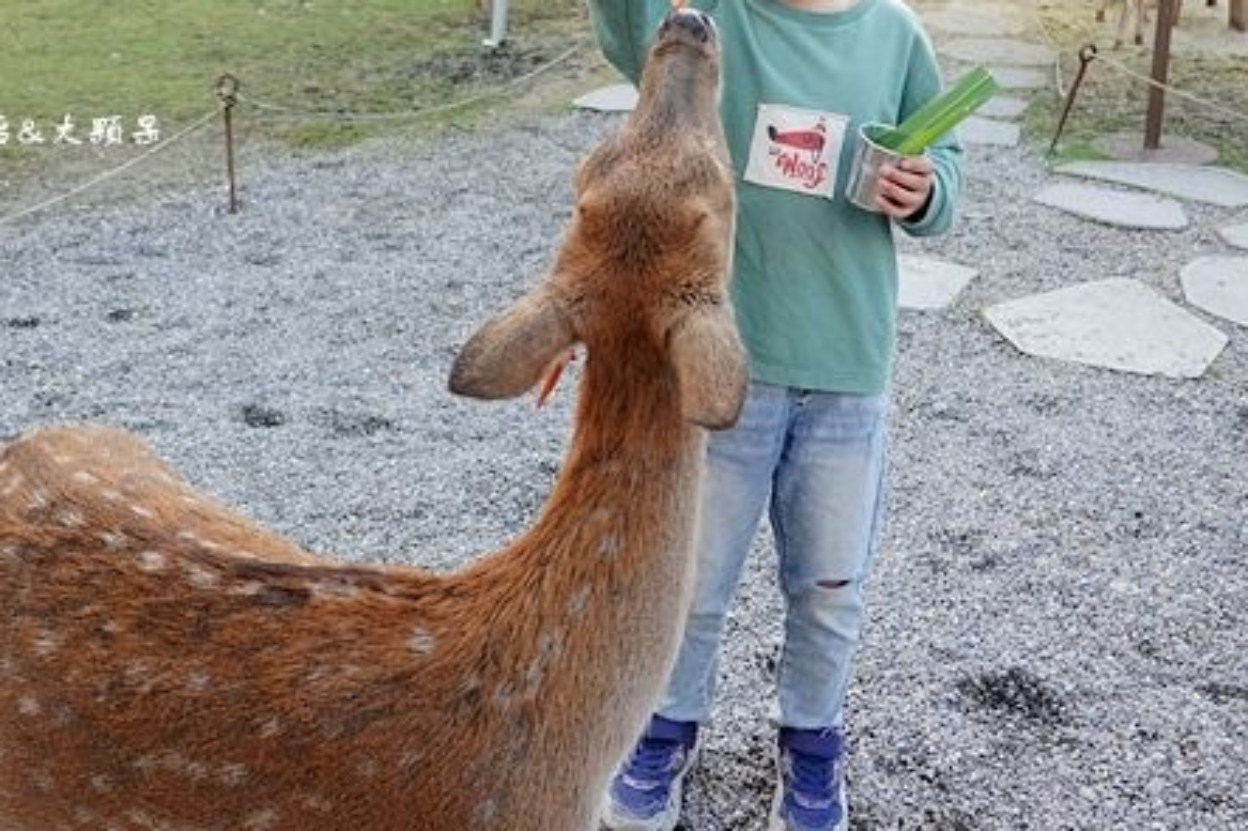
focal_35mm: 44
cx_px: 555
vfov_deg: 30.1
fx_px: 1525
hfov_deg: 44.4
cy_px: 227
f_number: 3.5
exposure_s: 1/160
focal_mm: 11.29
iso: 125
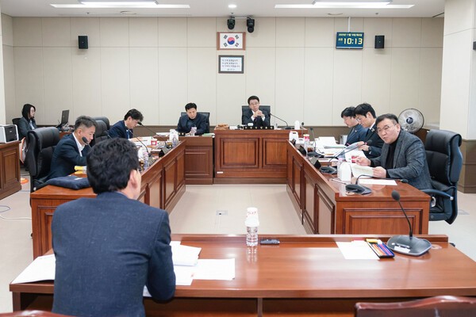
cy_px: 158
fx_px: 317
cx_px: 238
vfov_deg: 53.1
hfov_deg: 73.7
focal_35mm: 24
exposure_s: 1/250
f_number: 4
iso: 2000
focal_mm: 24
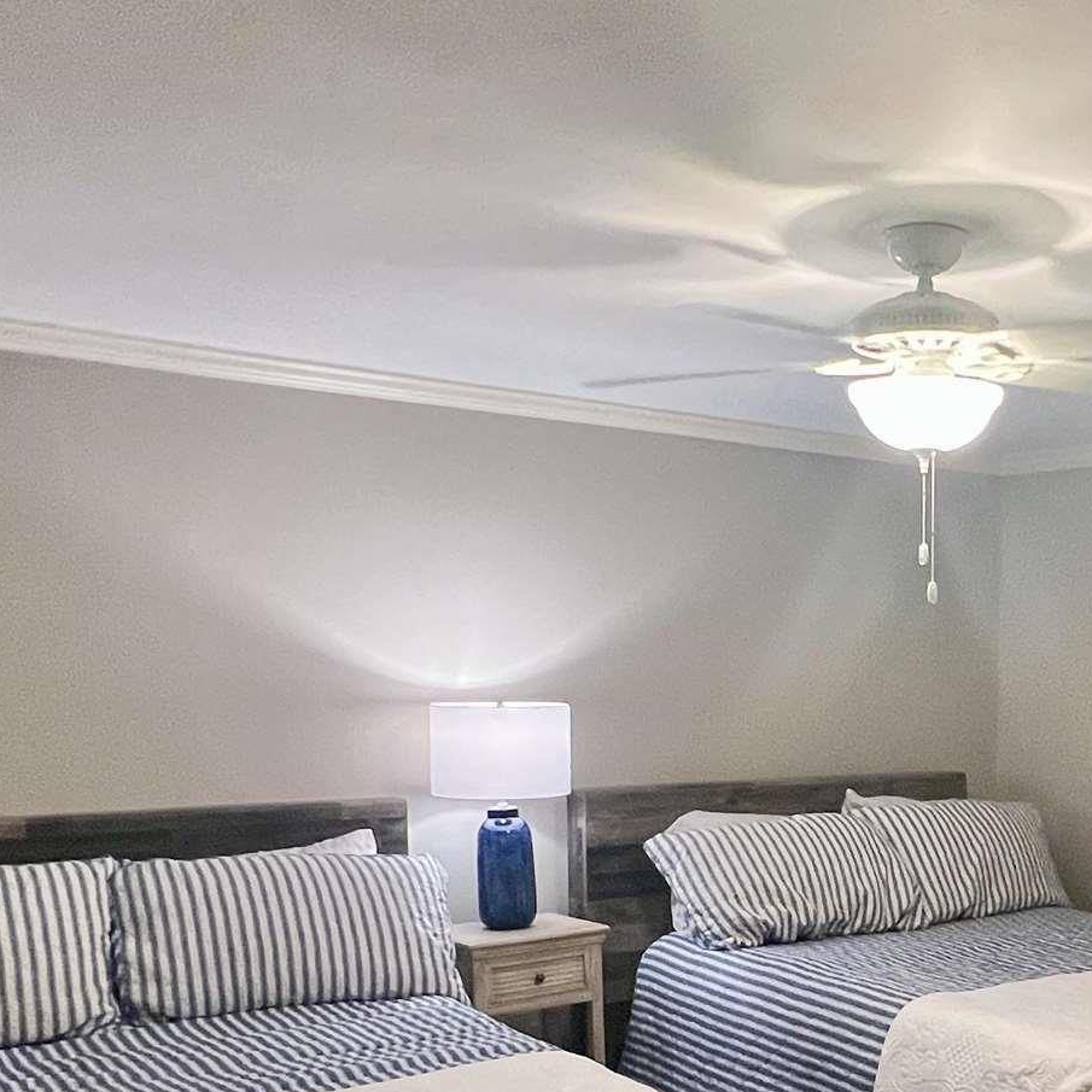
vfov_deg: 41.6
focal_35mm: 39
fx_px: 1392
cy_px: 811
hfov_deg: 40.5
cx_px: 923
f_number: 1.8
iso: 320
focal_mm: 1.57
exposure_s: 1/60
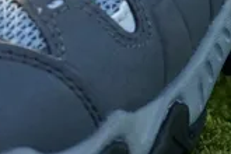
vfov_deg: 7.6
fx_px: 1123
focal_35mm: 175
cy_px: -127
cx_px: -155
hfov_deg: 11.1
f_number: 8
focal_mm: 36
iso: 500
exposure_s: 1/125
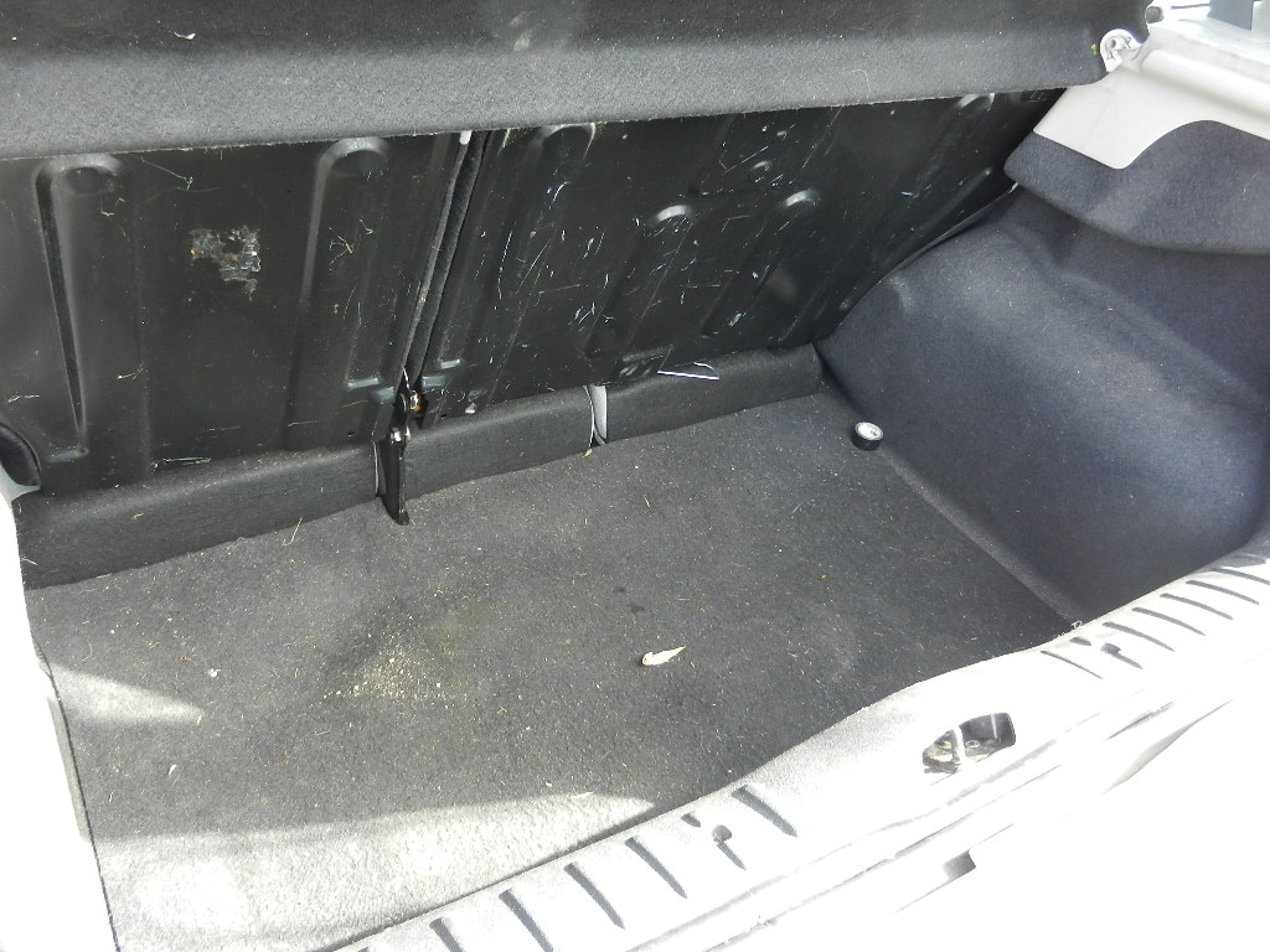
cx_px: 635
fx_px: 1064
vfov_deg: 48.2
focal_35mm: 29
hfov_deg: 61.7
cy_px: 476
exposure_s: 1/30
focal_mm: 5.1
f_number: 3.6
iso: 160
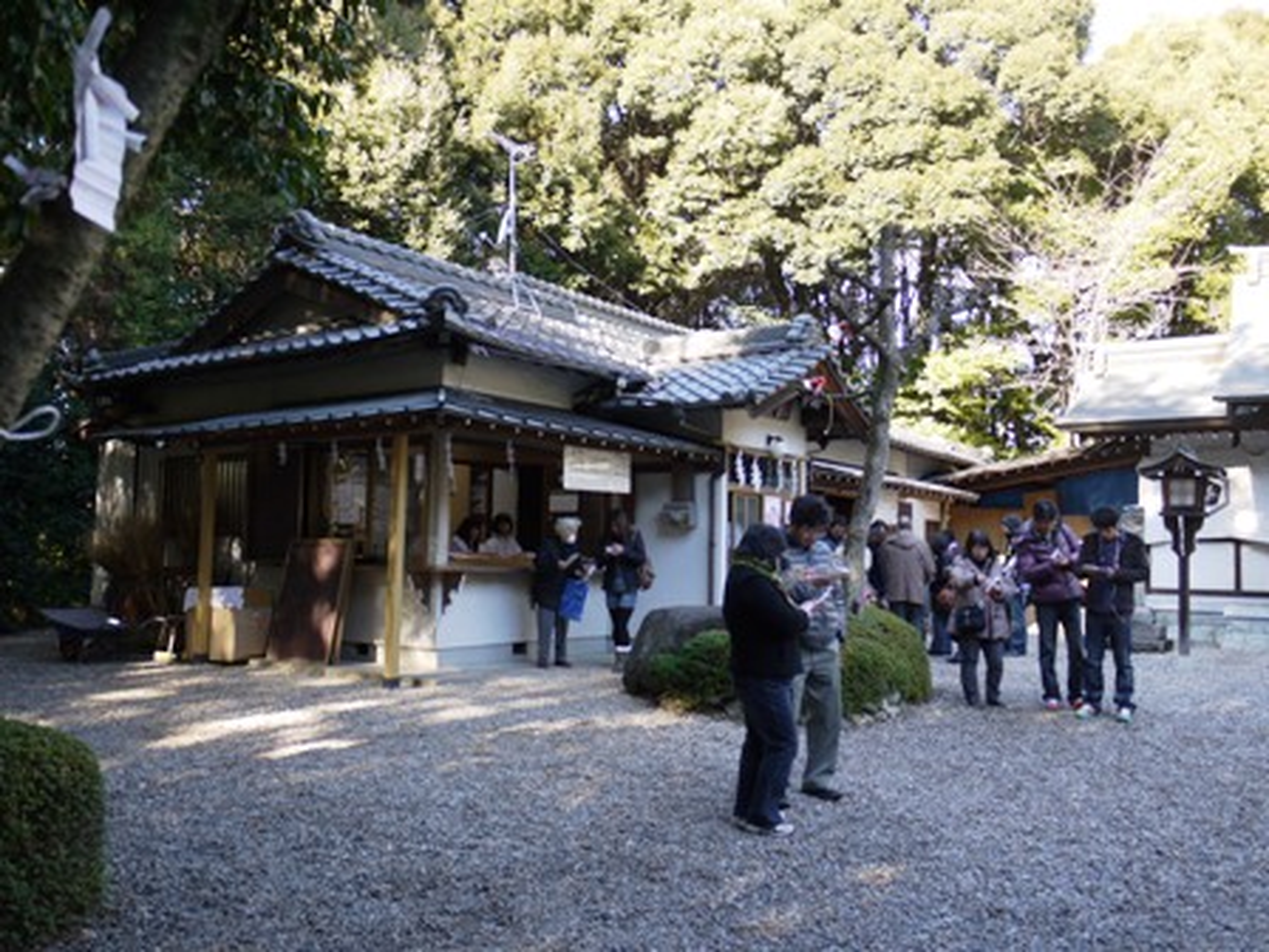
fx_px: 1173
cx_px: 634
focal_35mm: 32
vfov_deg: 44.2
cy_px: 476
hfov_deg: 56.8
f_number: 3.7
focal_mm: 16
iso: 100
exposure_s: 1/80
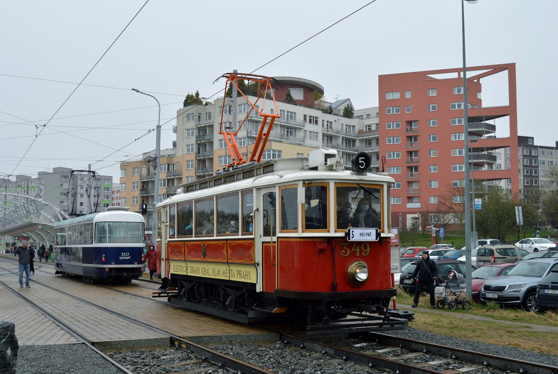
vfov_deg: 32.0
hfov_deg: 46.3
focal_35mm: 42
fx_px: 652
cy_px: 187
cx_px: 279
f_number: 7.1
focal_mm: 28
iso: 200
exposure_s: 1/200
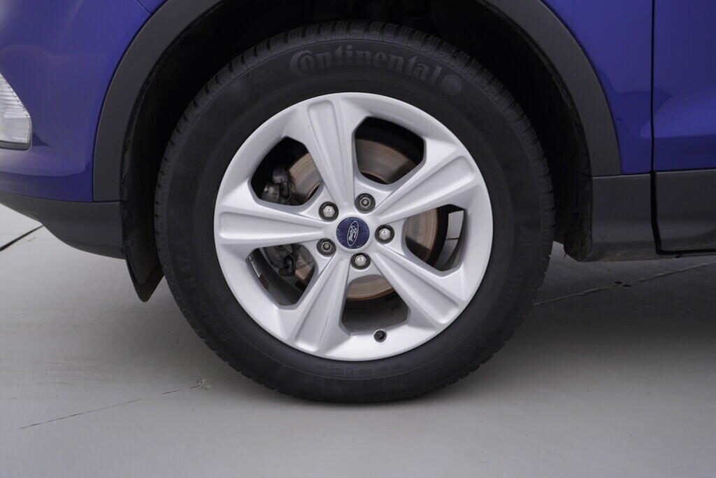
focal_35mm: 36
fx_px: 716
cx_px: 358
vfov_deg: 36.9
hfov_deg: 53.1
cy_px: 239
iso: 125
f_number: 4
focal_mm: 24
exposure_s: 1/80
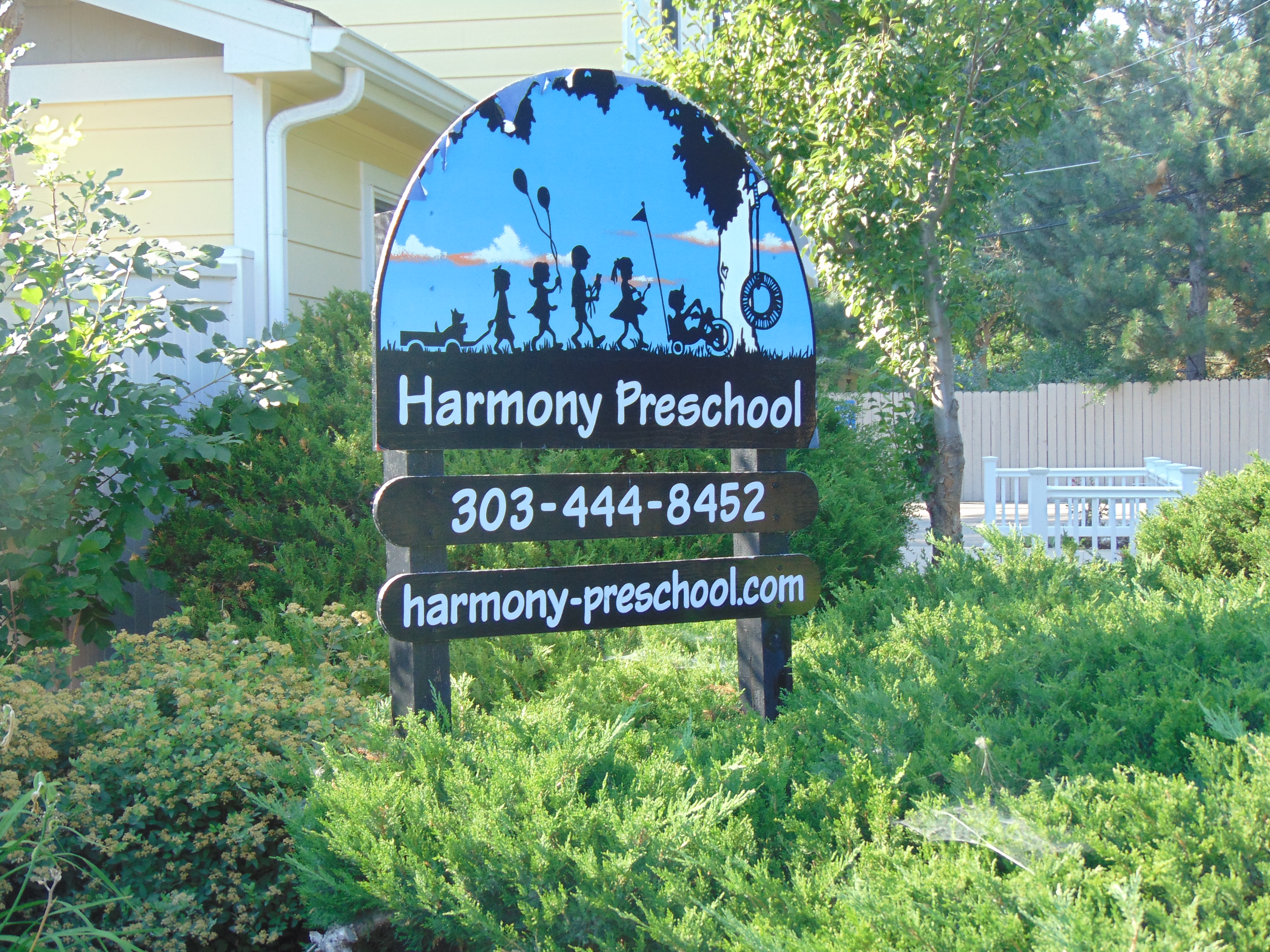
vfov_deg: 24.4
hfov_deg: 32.2
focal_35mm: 60
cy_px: 476
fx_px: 2201
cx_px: 635
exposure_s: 1/100
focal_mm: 10.8
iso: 80
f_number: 3.6
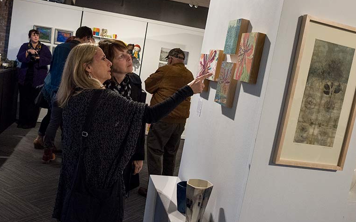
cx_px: 177
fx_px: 262
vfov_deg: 46.0
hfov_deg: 68.4
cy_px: 109
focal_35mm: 27
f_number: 7.1
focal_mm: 26
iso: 1250
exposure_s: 1/125
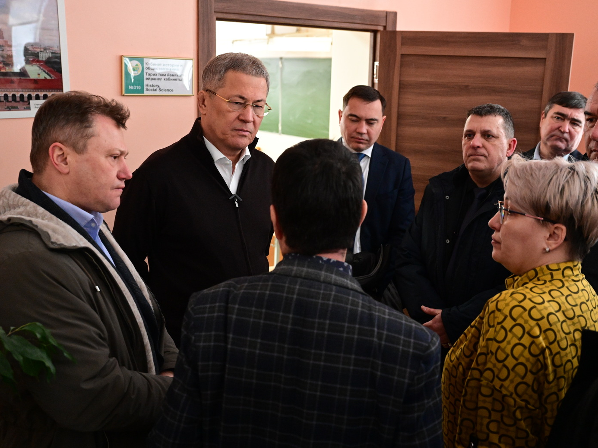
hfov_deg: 46.8
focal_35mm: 40
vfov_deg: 35.9
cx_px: 317
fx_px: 691
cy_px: 227
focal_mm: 36
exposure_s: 1/125
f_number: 4.5
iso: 5000
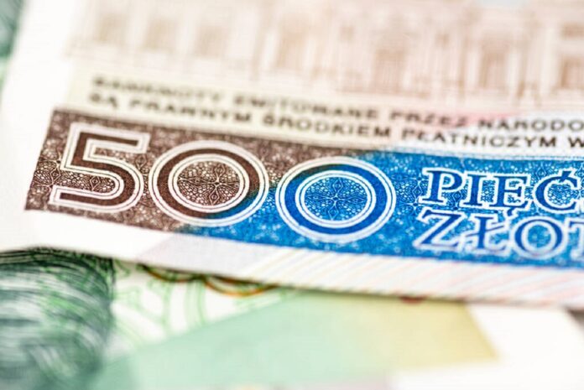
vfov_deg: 13.7
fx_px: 1623
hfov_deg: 20.4
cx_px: 292
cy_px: 195
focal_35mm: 100
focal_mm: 100
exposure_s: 1/60
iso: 100
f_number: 8
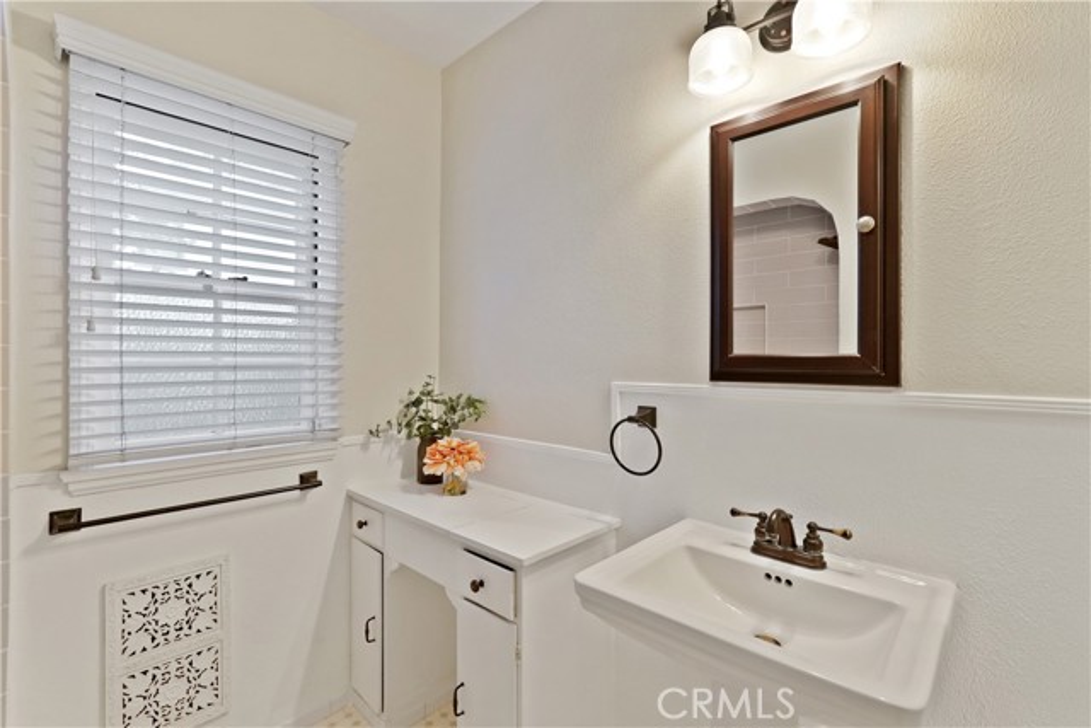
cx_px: 546
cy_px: 364
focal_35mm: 16
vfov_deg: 73.8
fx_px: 485
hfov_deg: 96.7
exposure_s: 1/15
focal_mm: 16
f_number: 5.6
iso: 4000
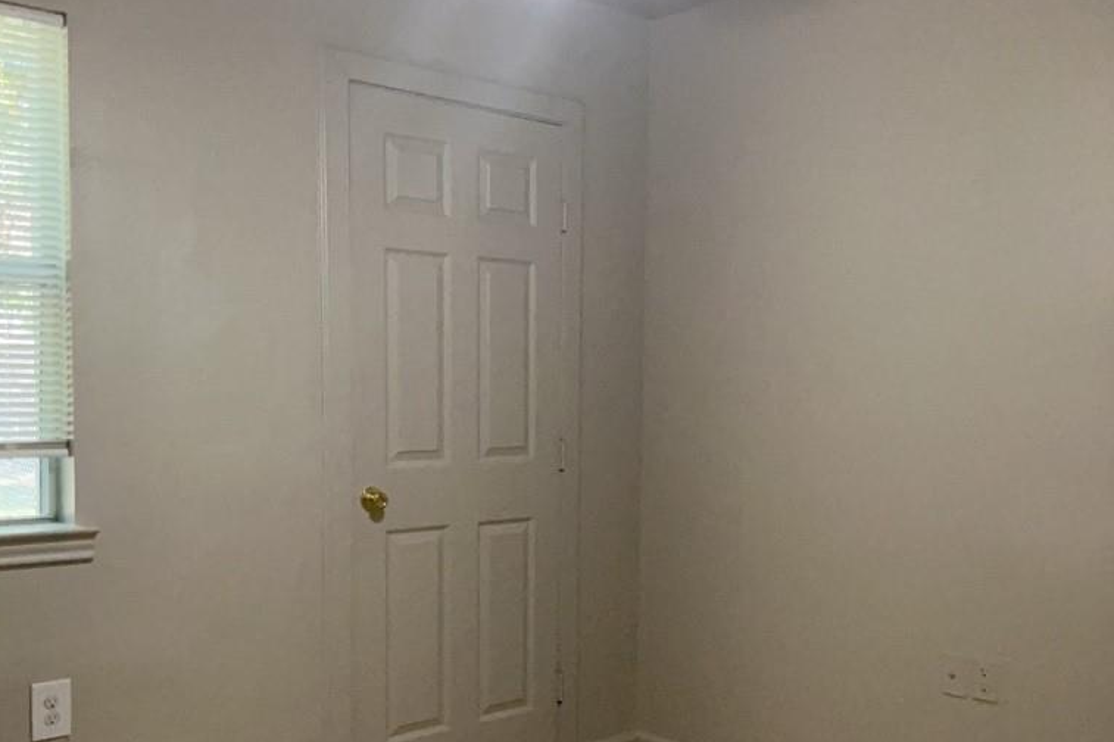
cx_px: 550
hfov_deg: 50.7
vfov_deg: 34.8
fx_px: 1175
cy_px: 462
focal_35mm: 38
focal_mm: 3
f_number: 1.8
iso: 250
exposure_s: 1/100
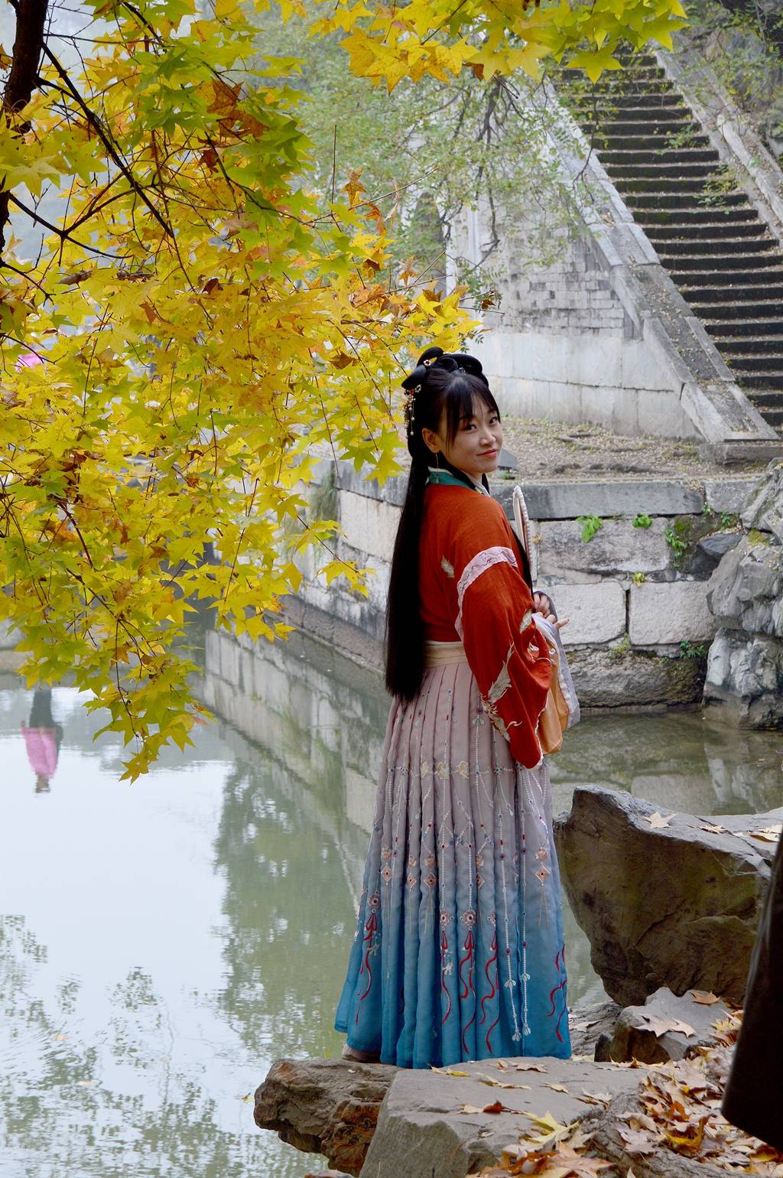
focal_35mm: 98
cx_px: 392
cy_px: 589
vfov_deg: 20.9
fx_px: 3186
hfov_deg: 14.0
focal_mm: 65
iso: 400
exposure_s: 1/60
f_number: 8
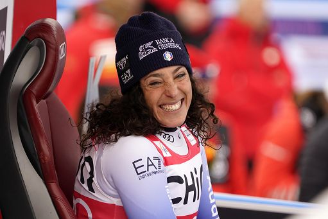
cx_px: 164
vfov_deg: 2.3
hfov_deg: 3.4
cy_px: 110
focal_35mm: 600
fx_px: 5468
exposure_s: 1/640
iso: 640
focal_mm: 600
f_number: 6.3
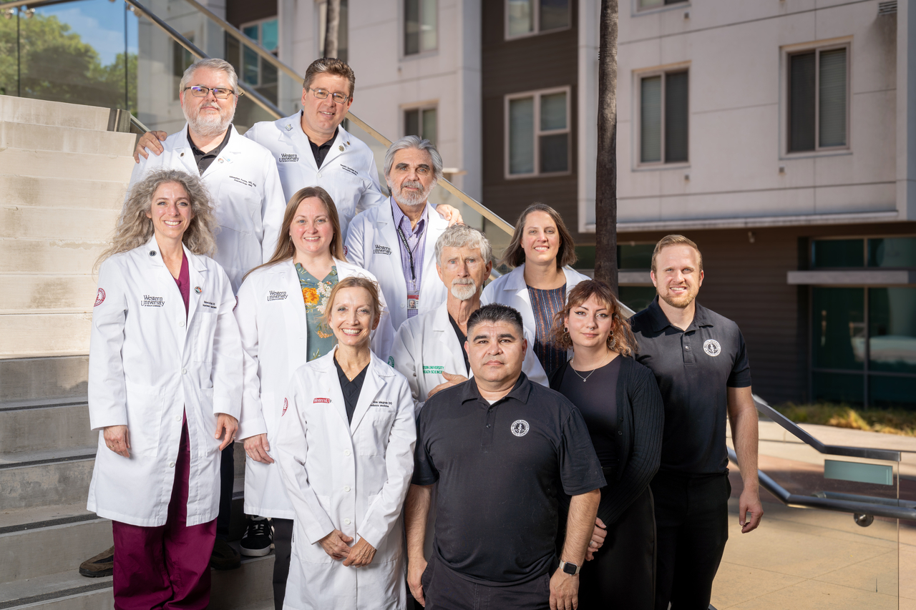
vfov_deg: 30.5
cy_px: 305
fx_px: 1119
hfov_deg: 44.5
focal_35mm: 44
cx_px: 458
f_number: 8
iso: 100
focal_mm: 44
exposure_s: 1/160
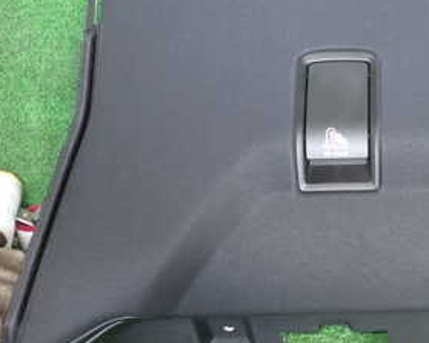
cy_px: 178
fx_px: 800
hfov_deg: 28.2
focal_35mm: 63
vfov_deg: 24.2
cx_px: 431
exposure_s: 1/40
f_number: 2.3
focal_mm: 5.4
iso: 200
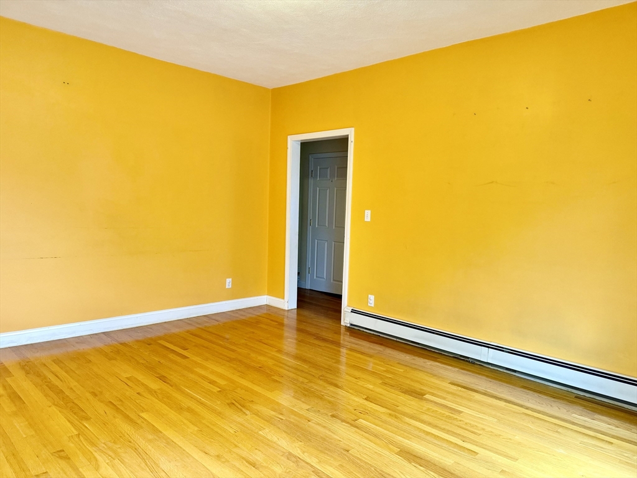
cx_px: 318
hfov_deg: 71.6
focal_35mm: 24
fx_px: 442
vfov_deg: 56.8
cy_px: 239
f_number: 1.78
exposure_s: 1/120
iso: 200
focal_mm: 6.76
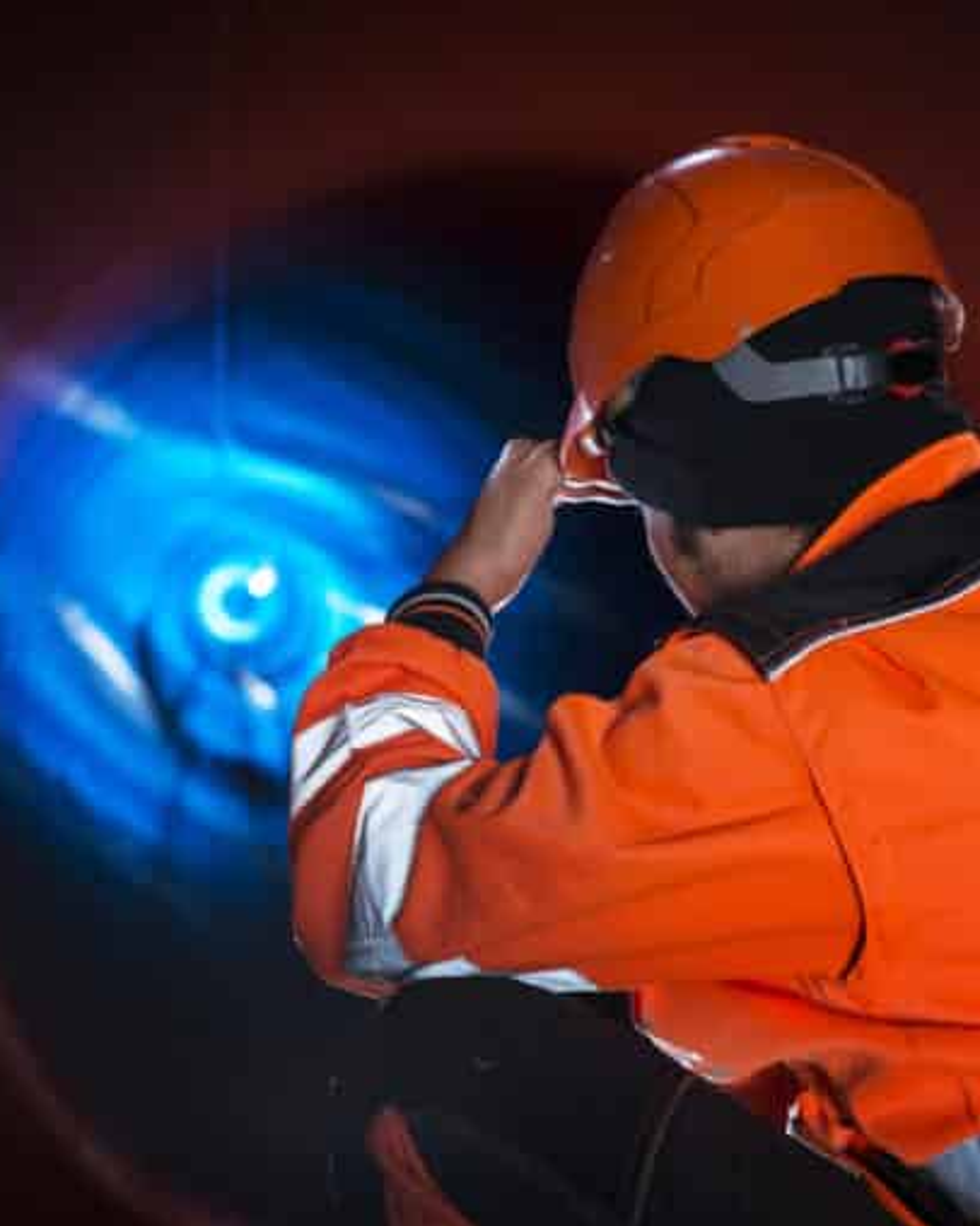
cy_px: 614
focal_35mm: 71
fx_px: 2576
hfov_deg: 21.5
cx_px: 480
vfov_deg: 26.8
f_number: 4
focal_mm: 50
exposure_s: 1/50
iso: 800
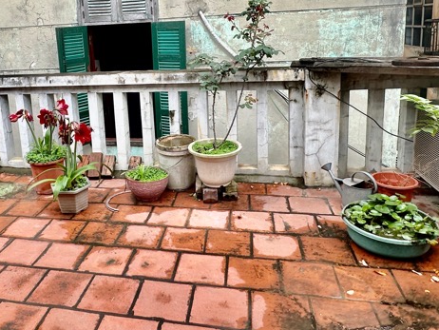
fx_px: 393
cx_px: 152
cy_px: 103
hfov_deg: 57.2
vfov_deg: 44.6
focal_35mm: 31
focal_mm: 2.22
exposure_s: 1/164
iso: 40
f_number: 2.2
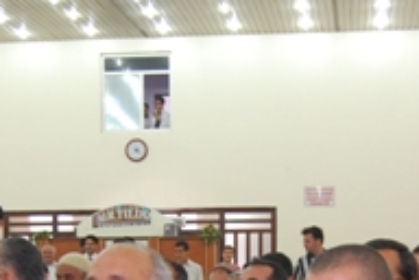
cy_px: 335
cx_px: 217
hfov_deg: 22.6
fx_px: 1047
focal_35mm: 90
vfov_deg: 14.7
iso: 800
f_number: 4
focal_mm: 24
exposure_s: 1/40
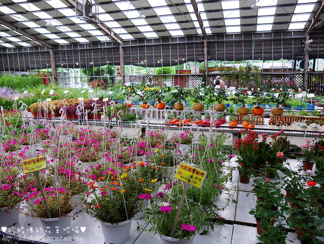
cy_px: 122
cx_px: 162
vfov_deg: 49.8
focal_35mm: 28
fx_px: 262
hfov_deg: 63.4
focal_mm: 14
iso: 320
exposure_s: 1/60
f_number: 4.5
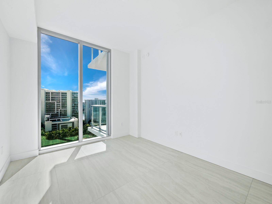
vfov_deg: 85.7
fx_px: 110
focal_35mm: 14
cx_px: 136
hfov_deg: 102.1
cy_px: 102
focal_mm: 7
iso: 400
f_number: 11
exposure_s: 1/100
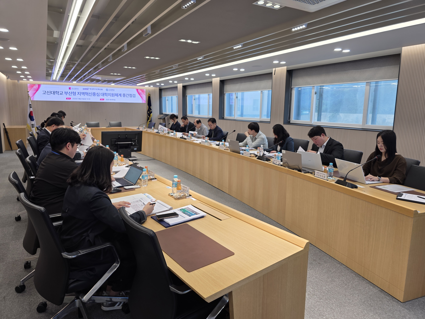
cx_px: 212
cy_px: 160
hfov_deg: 73.9
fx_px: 282
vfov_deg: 58.9
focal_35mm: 23
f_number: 1.7
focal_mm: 6.3
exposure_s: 1/120
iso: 64
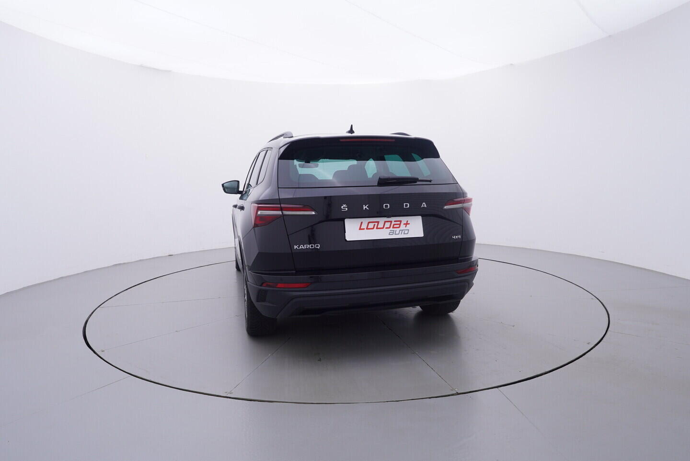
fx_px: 431
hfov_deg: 77.3
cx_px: 345
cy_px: 230
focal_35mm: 22
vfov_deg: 56.2
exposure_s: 1/80
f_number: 5
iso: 200
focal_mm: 15
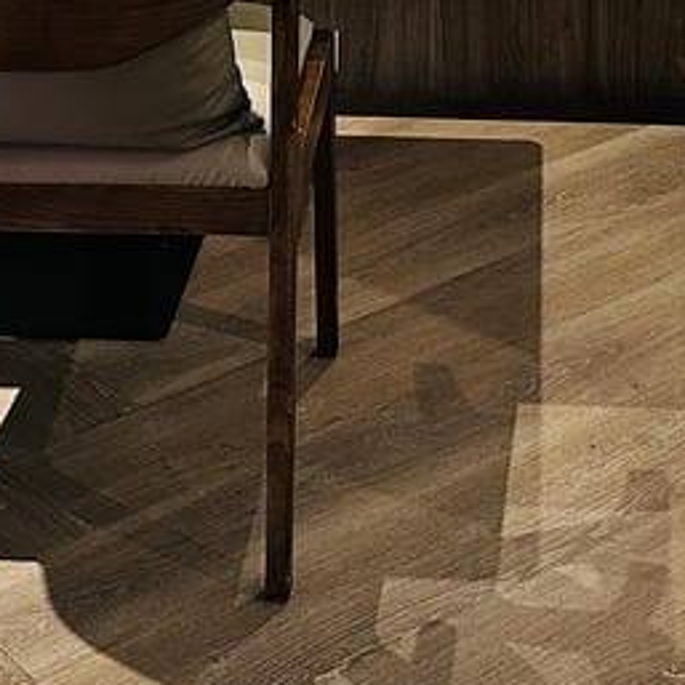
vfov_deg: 15.6
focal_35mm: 99
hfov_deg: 17.6
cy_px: -466
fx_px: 2216
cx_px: 416
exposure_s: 1/60
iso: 250
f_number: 1.78
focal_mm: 6.86
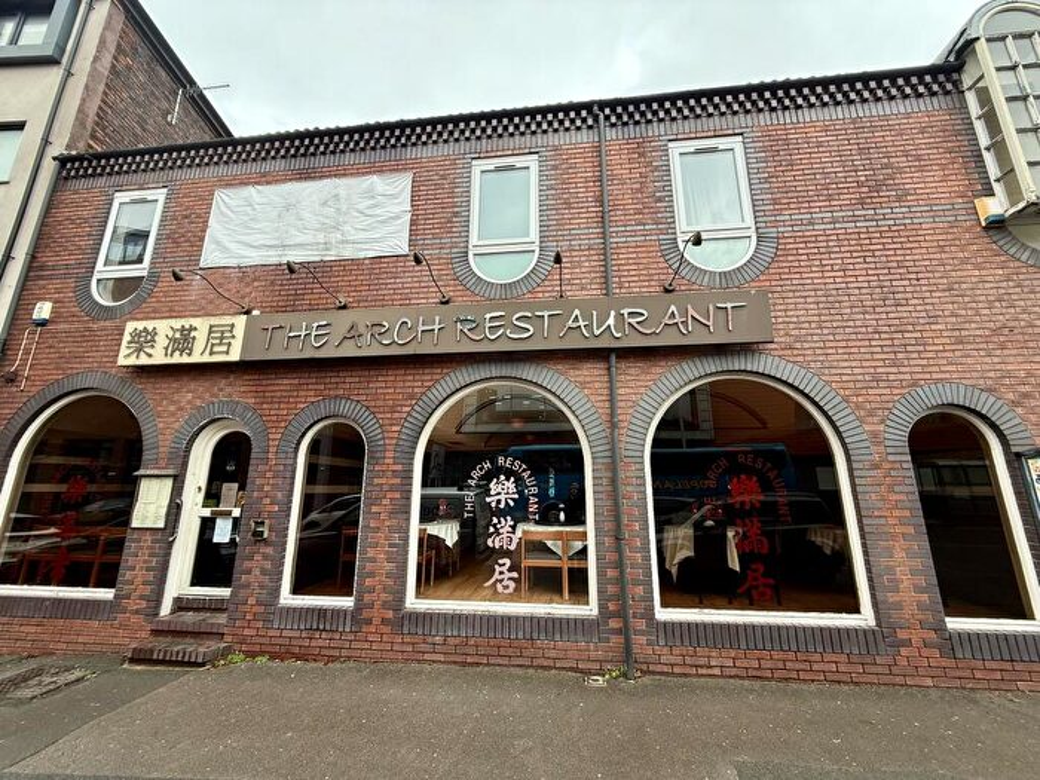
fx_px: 421
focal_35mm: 14
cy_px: 390
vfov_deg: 85.7
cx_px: 520
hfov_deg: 102.1
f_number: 2.2
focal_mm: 2.22
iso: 64
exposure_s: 1/99
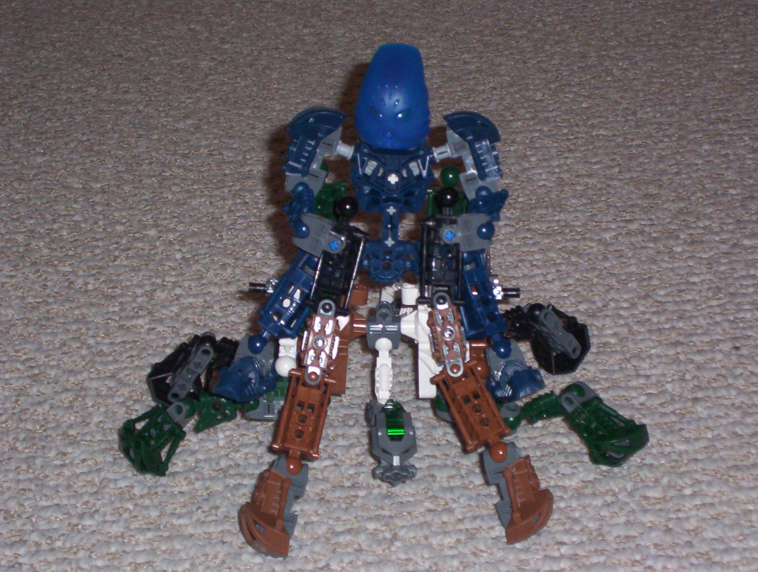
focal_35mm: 108
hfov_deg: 18.2
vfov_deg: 13.8
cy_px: 286
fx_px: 2370
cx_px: 379
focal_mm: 16.61
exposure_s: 1/90
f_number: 4.72
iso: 140
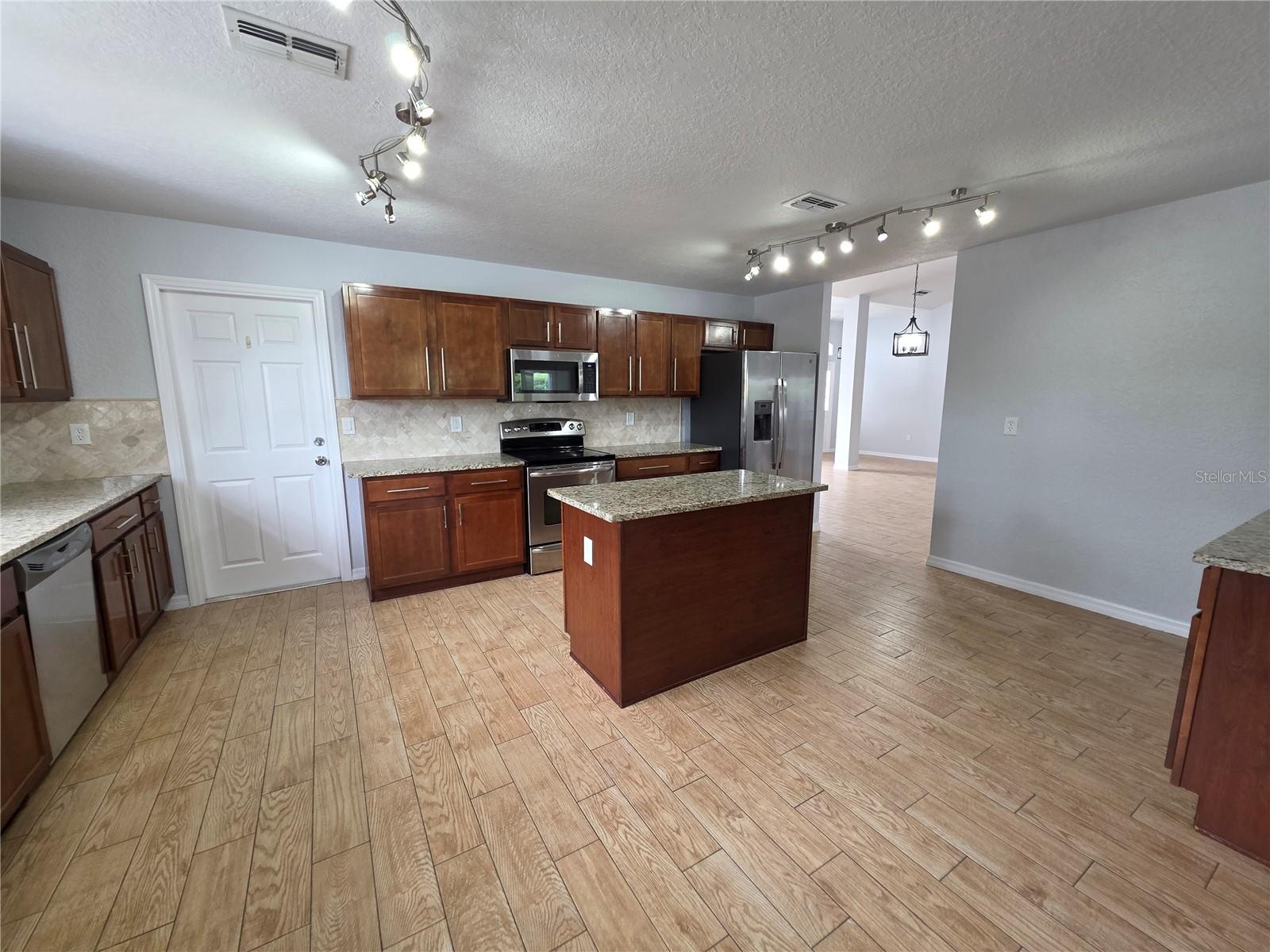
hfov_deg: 106.2
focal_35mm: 13
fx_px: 477
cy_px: 476
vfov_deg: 89.9
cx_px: 635
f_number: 1.9
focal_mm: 2.2
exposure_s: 1/120
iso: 200
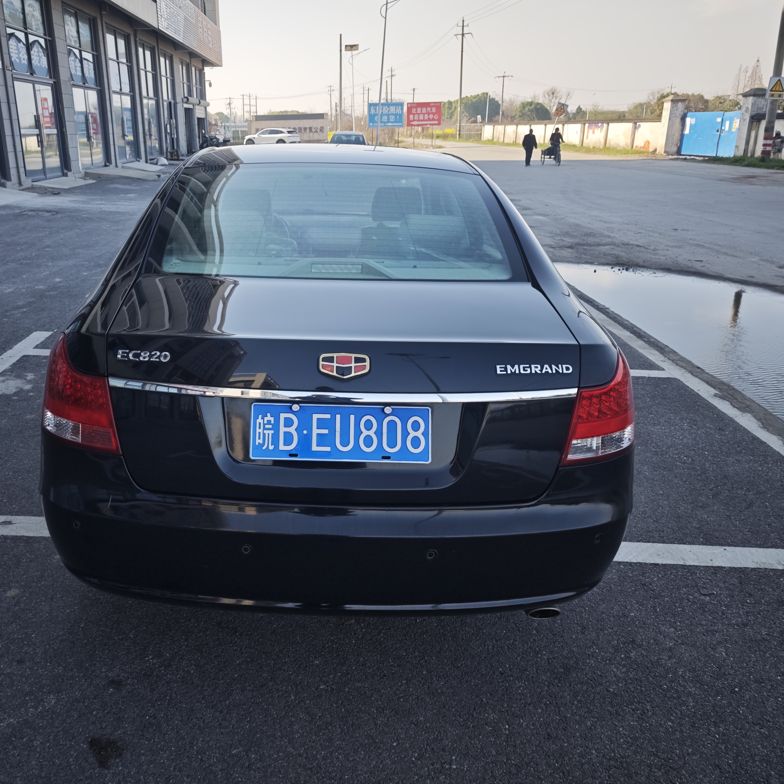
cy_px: 382
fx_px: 717
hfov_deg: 56.5
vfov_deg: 57.3
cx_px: 288
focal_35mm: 28
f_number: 1.62
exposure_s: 1/1027
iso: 50
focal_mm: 6.55
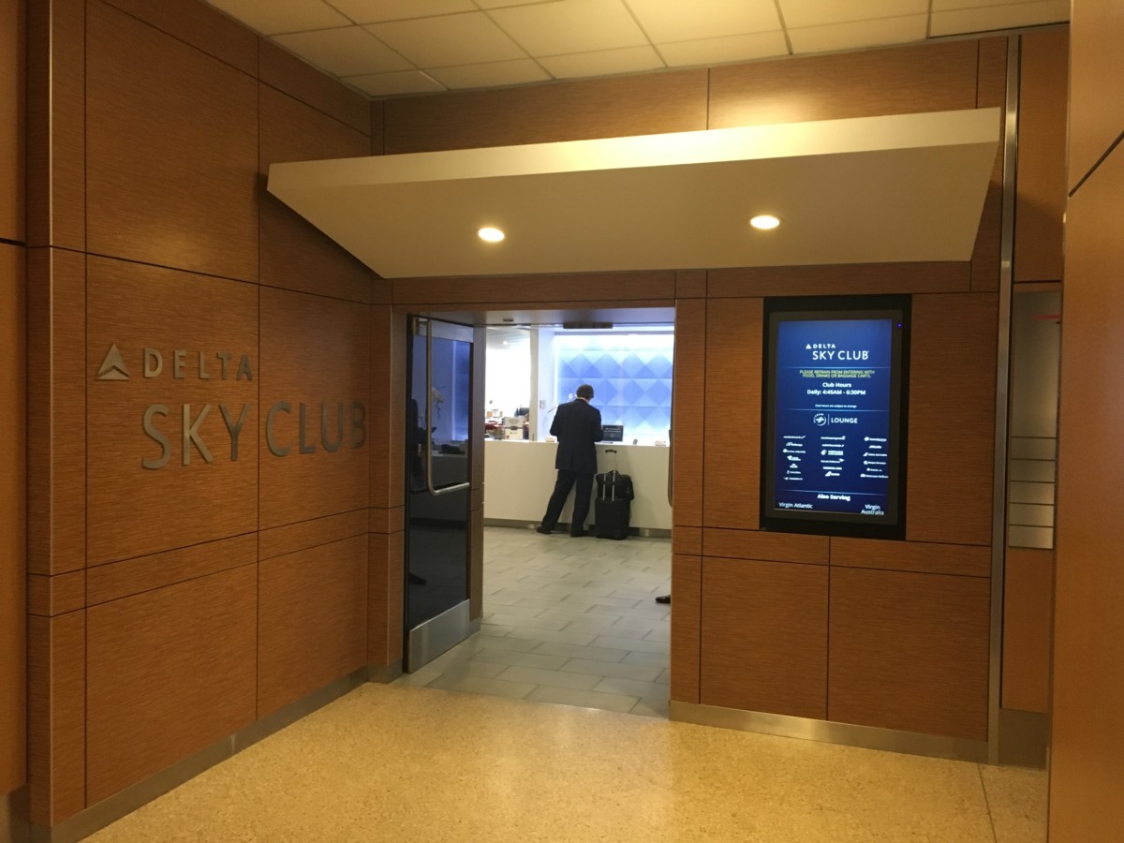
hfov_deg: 61.7
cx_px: 562
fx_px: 942
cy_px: 422
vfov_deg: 48.2
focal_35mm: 29
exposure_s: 1/20
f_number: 2.2
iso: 200
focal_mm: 4.15
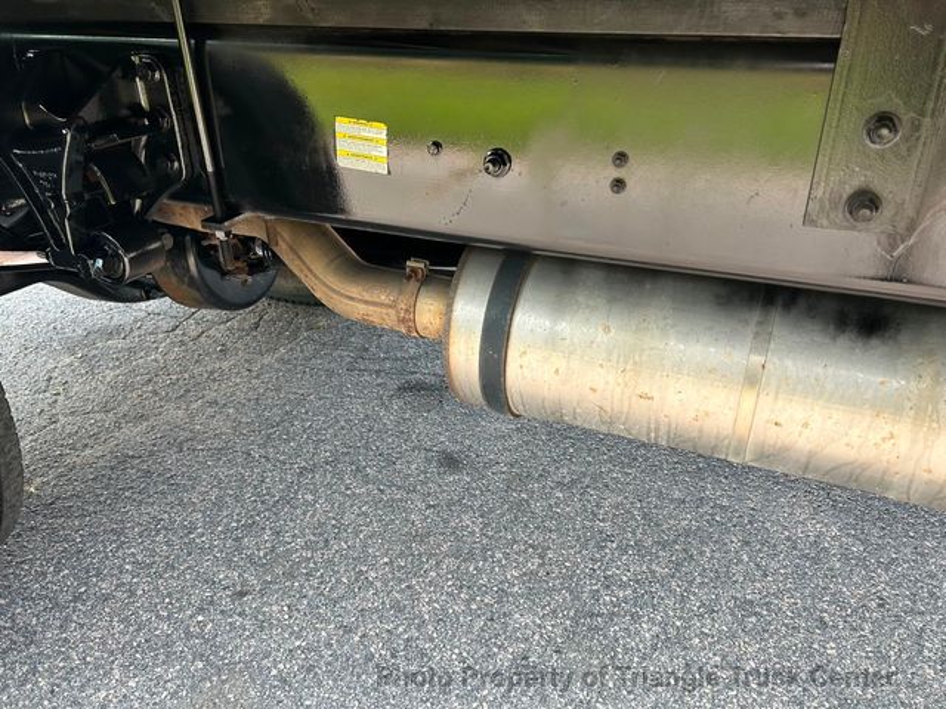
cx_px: 473
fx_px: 711
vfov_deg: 53.1
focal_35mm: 26
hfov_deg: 67.3
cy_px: 354
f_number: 1.5
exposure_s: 1/268
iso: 50
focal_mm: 5.7
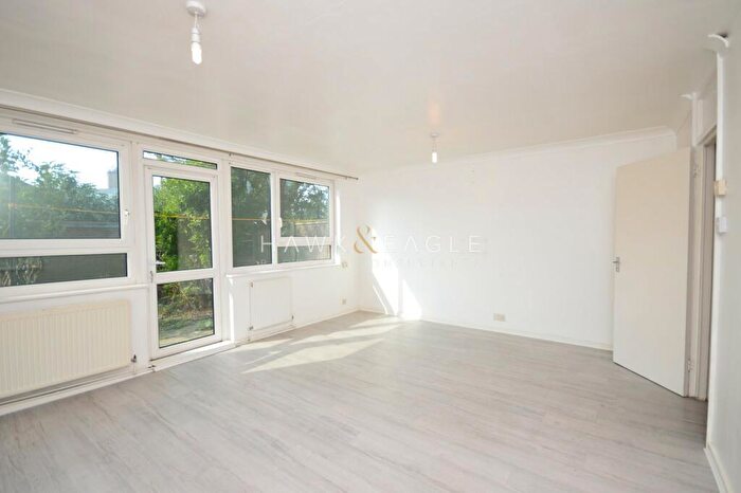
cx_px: 370
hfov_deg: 100.4
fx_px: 309
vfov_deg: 77.3
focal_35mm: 15
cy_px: 246
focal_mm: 10
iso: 100
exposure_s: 1/100
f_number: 5
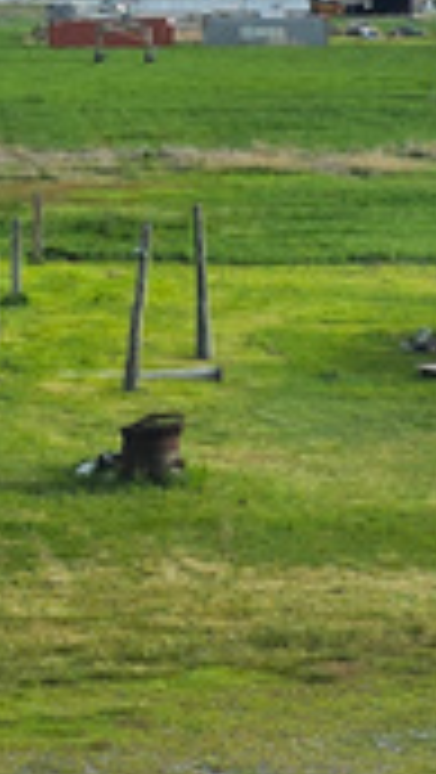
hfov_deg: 8.1
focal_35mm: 149
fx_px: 3056
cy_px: 104
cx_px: 58
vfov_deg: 14.3
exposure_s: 1/2443
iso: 80
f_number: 1.7
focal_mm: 6.3
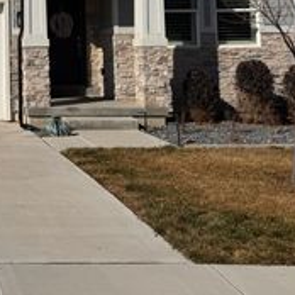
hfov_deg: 24.9
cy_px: 31
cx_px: -76
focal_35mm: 61
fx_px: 588
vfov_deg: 27.2
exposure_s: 1/12346
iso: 64
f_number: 1.78
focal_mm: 6.76
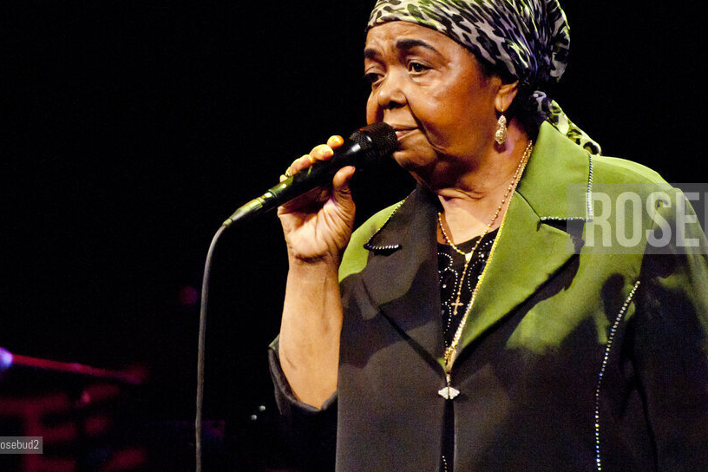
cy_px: 167
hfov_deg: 3.9
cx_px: 375
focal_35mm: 530
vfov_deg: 2.6
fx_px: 10423
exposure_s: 1/250
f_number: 5.6
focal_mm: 400
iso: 3200
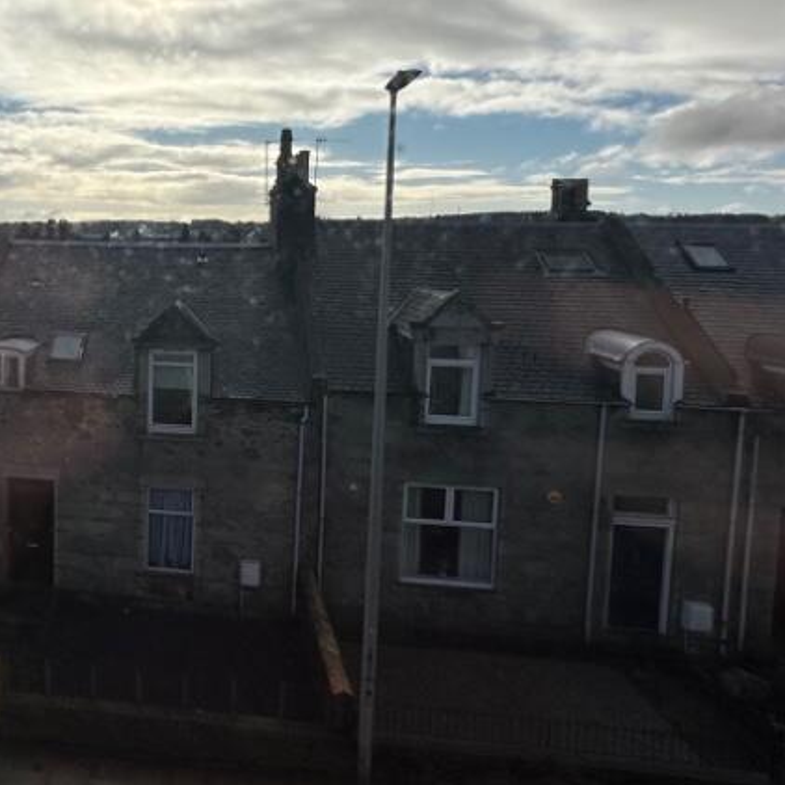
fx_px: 770
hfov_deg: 48.2
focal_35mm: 30
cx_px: 74
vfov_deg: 53.4
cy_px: 294
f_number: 2.2
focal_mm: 2.22
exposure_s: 1/6897
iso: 50
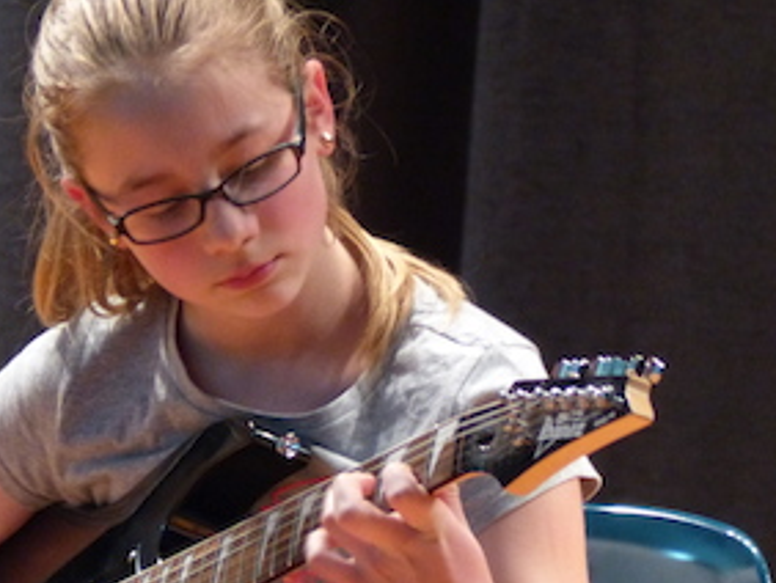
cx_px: 472
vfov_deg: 1.3
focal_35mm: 1133
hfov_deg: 1.7
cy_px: 217
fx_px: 25421
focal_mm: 108
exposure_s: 1/15
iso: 500
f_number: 2.8
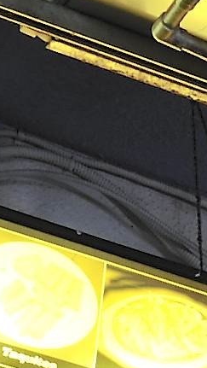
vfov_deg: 7.5
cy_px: 1136
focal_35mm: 248
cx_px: 985
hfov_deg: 4.3
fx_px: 2416
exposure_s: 1/1.5
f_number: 6.7
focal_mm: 24
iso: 400
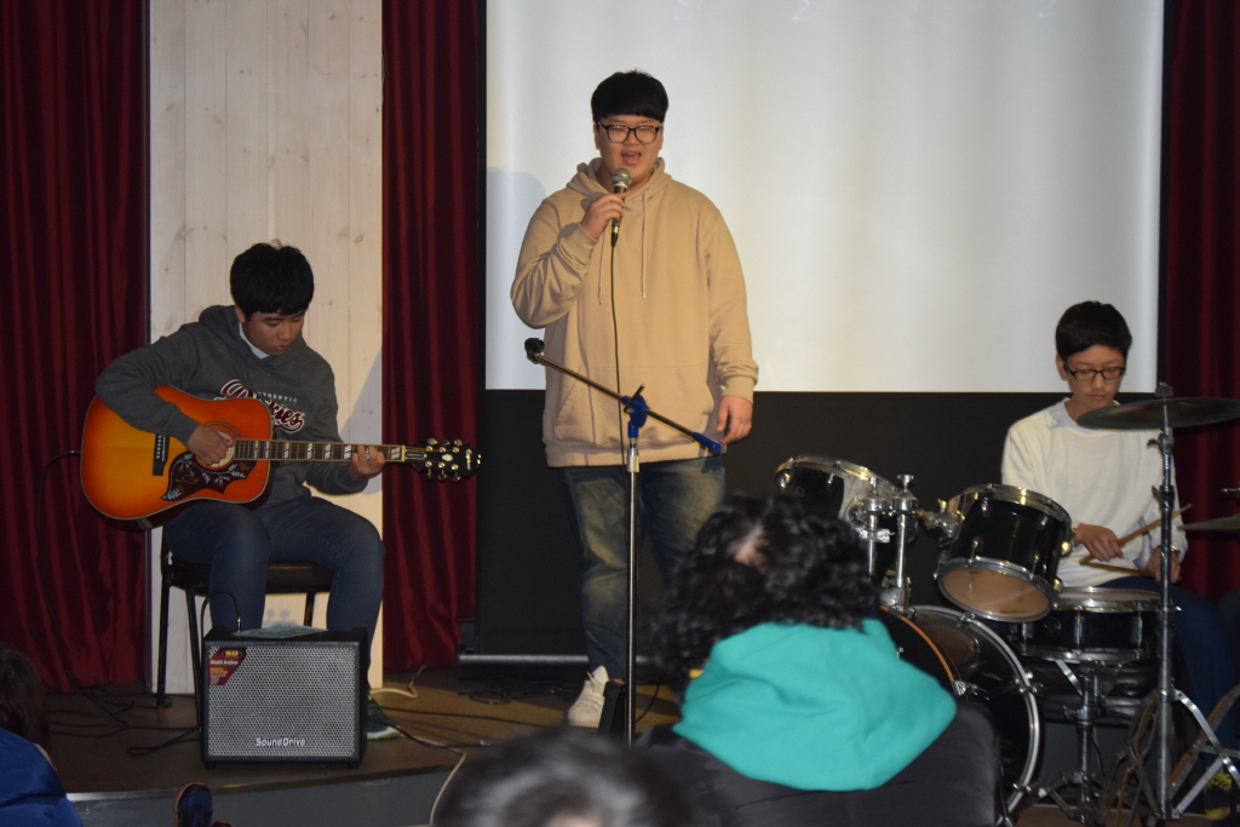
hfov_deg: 24.6
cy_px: 414
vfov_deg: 16.6
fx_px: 2842
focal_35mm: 82
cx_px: 620
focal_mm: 55
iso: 1600
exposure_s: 1/60
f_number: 4
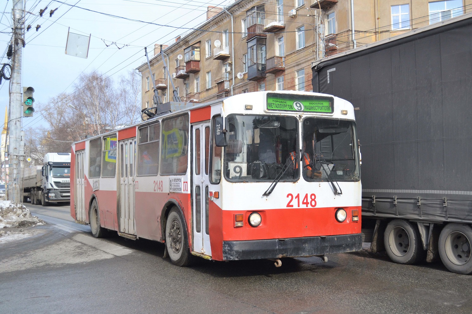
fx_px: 570
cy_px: 157
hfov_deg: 45.0
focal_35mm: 44
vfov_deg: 30.8
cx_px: 236
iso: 400
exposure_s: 1/1250
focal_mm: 29
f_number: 5
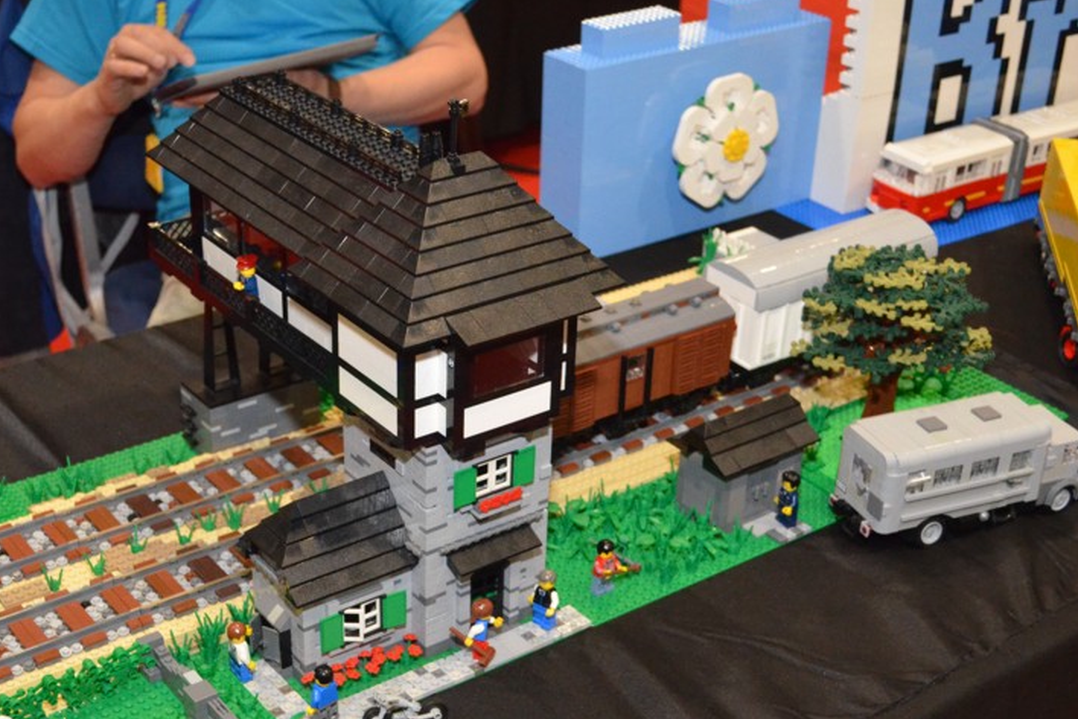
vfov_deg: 24.5
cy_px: 494
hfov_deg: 36.2
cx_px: 490
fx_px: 1647
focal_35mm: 55
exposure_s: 1/60
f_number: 4.2
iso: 3200
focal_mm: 26
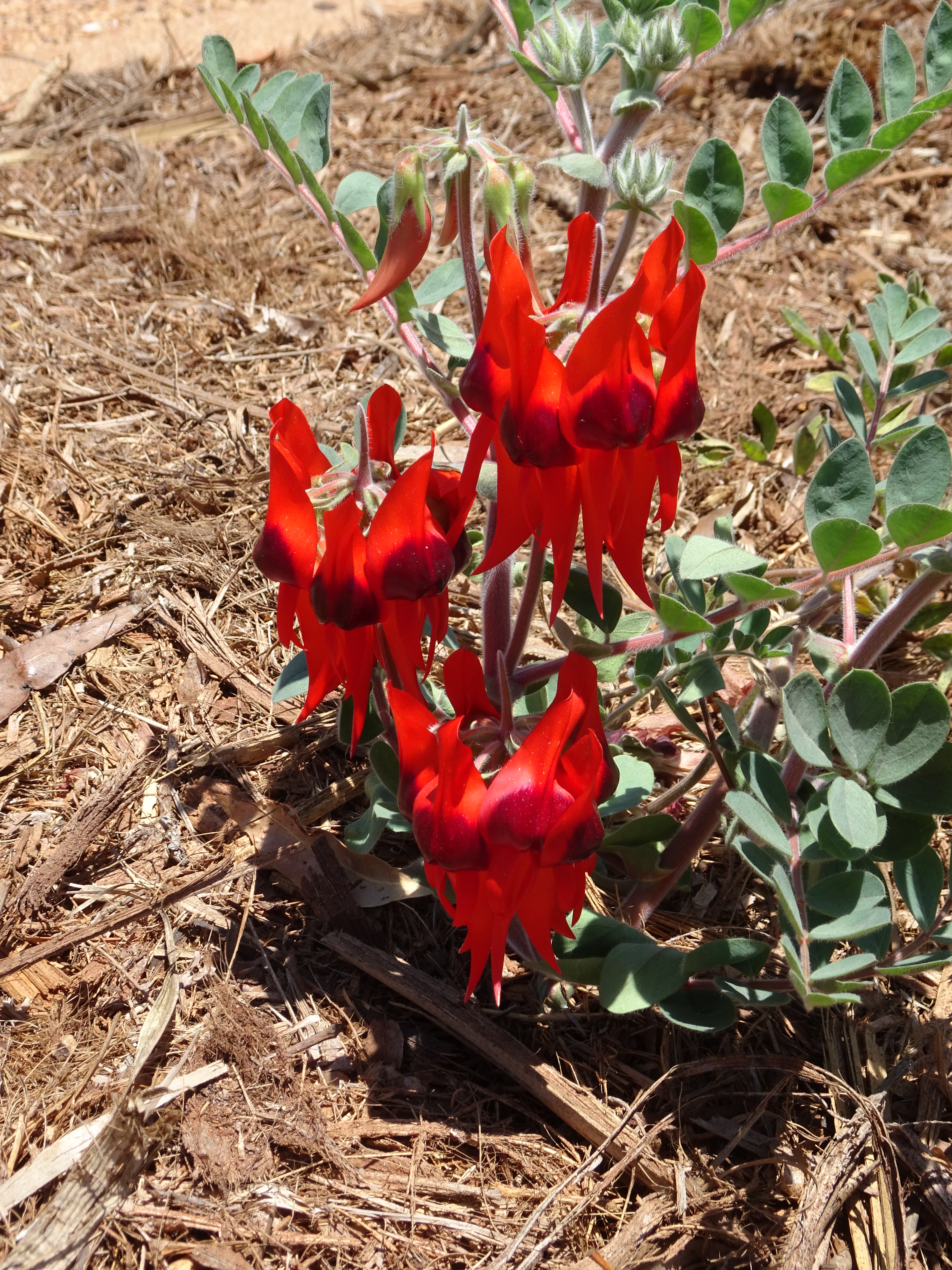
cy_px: 635
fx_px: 2200
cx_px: 476
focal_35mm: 60
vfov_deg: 32.2
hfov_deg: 24.4
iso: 80
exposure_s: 1/400
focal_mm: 10.23
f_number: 4.5
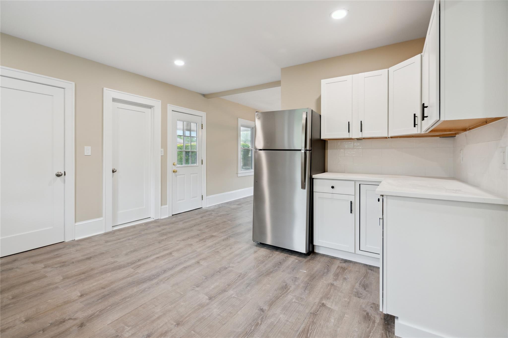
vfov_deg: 73.7
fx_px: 226
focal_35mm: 16
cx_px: 254
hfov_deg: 96.7
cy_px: 169
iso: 400
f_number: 5.6
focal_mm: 16
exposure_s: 1/80
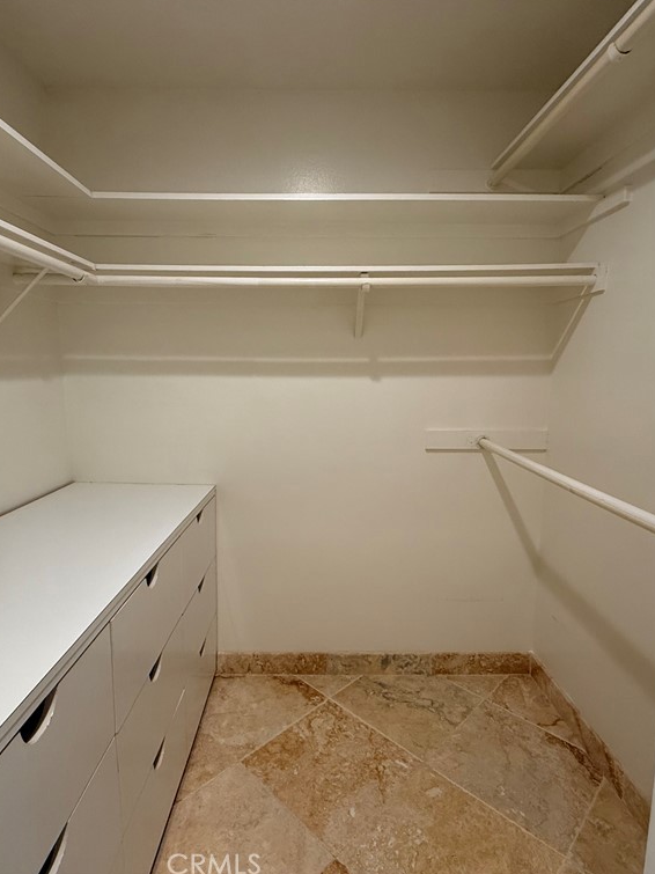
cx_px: 318
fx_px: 479
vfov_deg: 84.7
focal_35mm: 19
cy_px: 436
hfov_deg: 68.7
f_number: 2.2
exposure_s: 1/120
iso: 250
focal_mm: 2.22
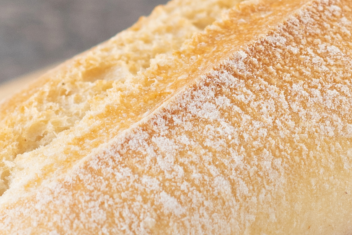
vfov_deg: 3.0
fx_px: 4410
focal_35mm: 451
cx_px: 166
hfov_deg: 4.6
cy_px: 417
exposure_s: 1/200
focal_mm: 60
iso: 100
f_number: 5.6
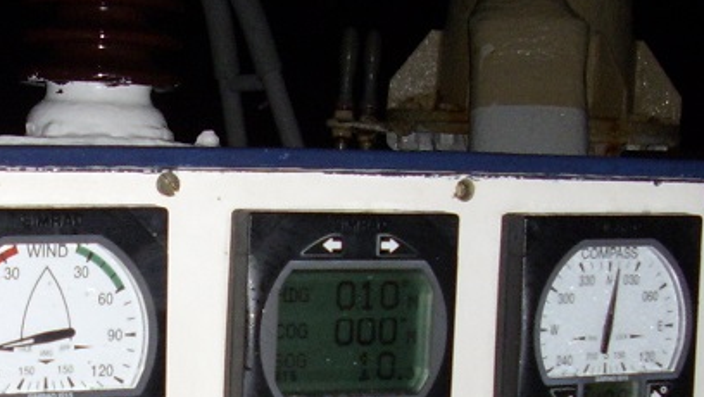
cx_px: 54
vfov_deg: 14.8
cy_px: 432
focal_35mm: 80
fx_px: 1494
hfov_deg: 25.6
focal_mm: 5.8
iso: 141
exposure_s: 1/30
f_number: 2.9
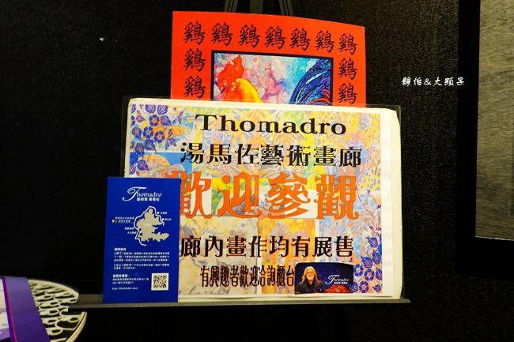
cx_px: 257
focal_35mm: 24
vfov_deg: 53.1
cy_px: 171
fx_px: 343
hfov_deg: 73.8
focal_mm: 9
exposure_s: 1/25
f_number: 2.8
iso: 800
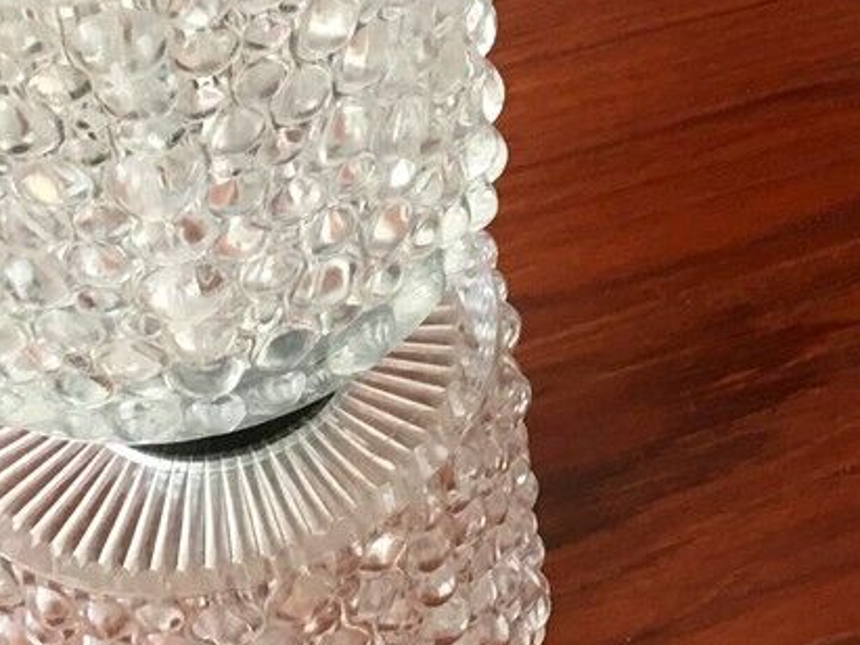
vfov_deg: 11.9
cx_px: 902
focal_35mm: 120
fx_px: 2980
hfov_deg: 16.0
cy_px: -261
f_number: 2.2
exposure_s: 1/33
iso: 125
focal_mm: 4.15
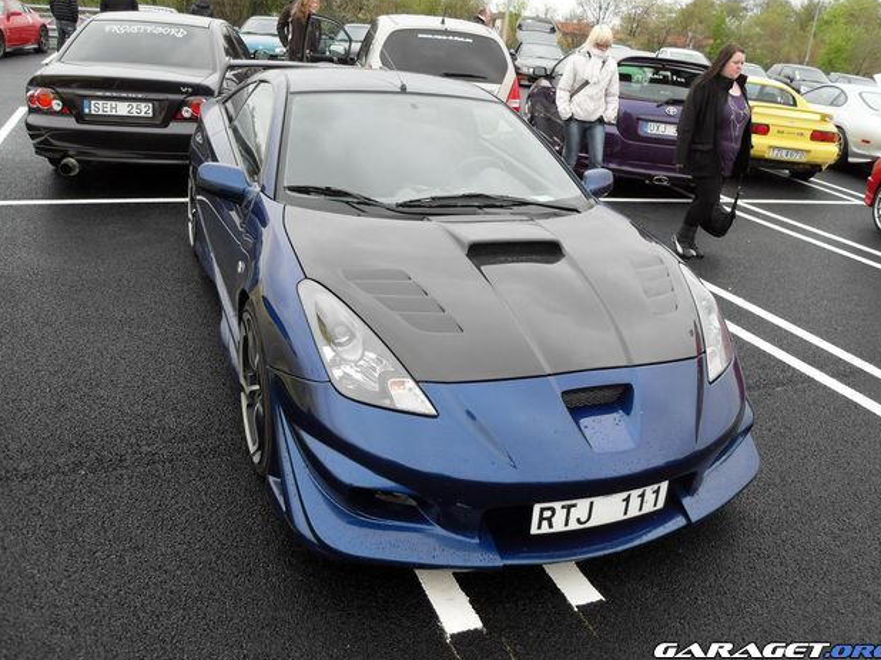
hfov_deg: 61.7
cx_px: 442
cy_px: 322
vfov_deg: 48.2
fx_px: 738
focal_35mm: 29
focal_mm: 6
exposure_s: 1/250
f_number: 2.8
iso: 80
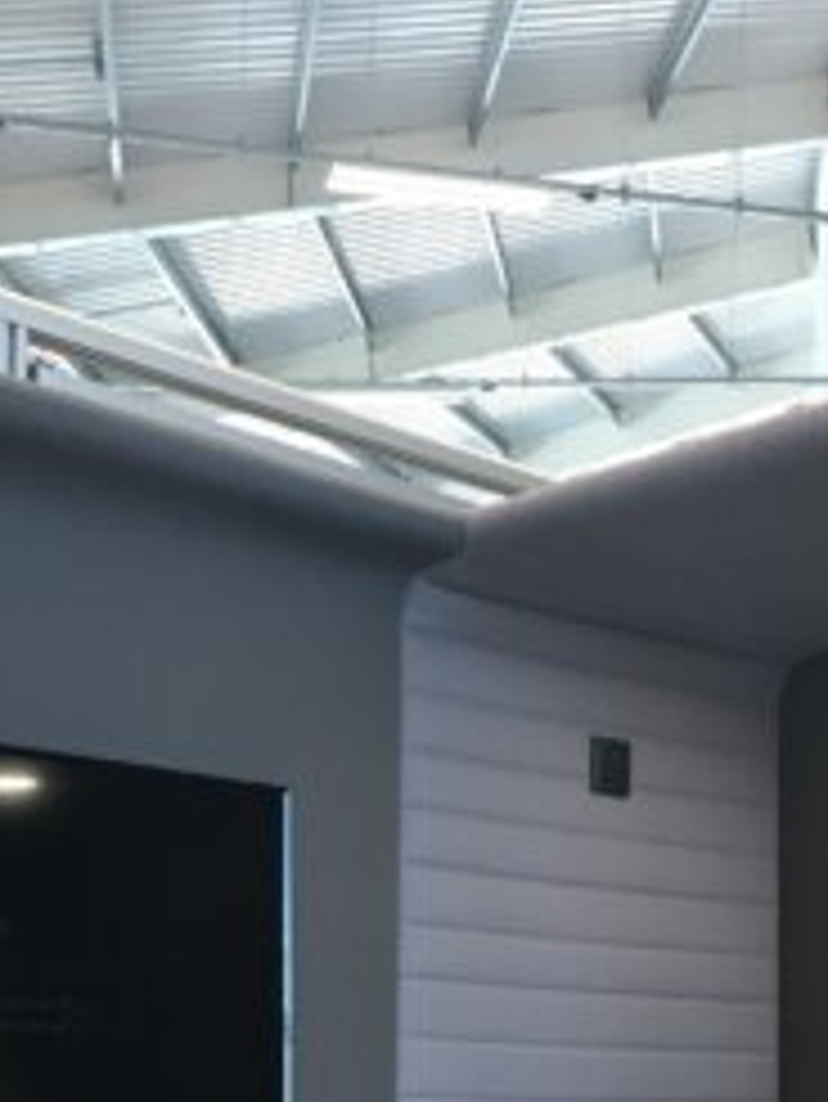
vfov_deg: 30.6
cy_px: 1014
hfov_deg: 24.4
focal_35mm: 60
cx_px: 351
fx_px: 1912
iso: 40
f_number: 2.2
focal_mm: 4.15
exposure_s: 1/33
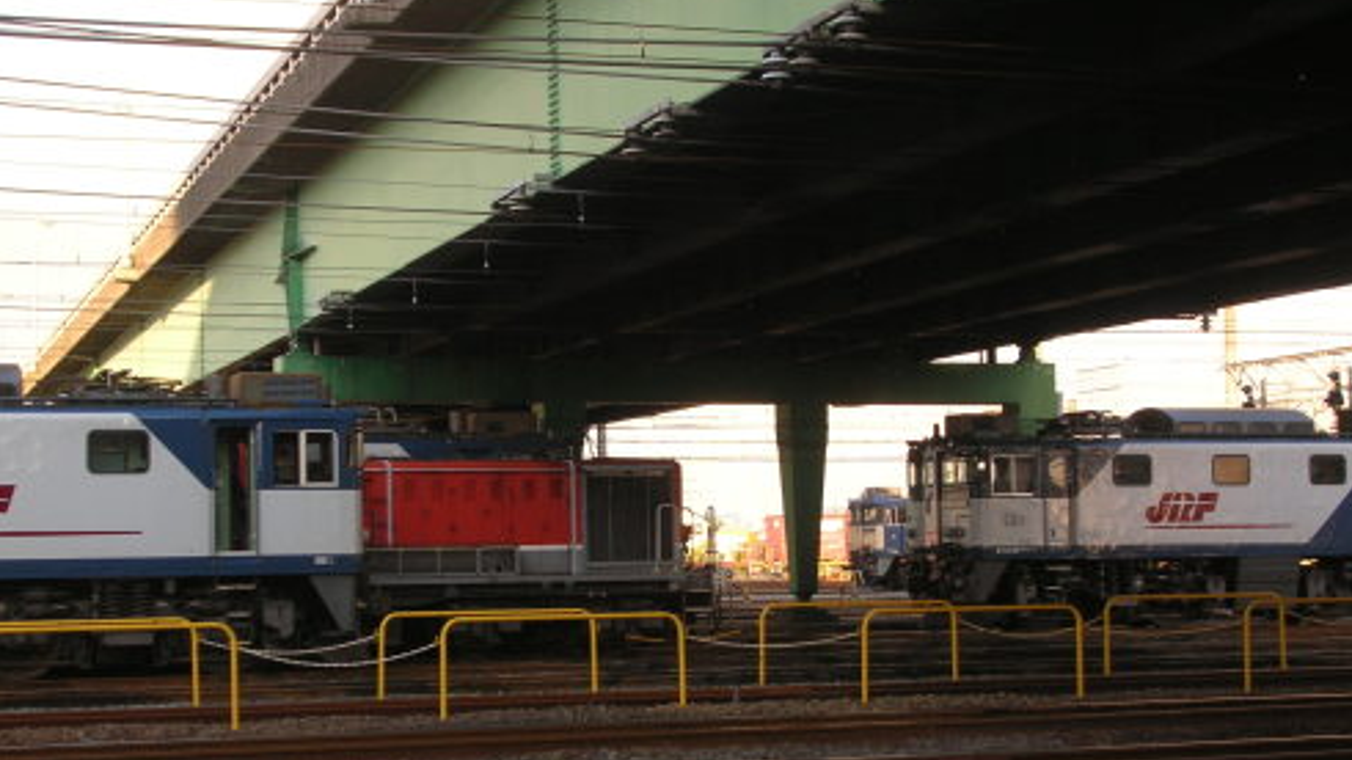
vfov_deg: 16.7
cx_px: 680
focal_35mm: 72
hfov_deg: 29.4
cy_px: 452
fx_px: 2581
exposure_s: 1/78.2
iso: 50
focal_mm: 10.9
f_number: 3.7
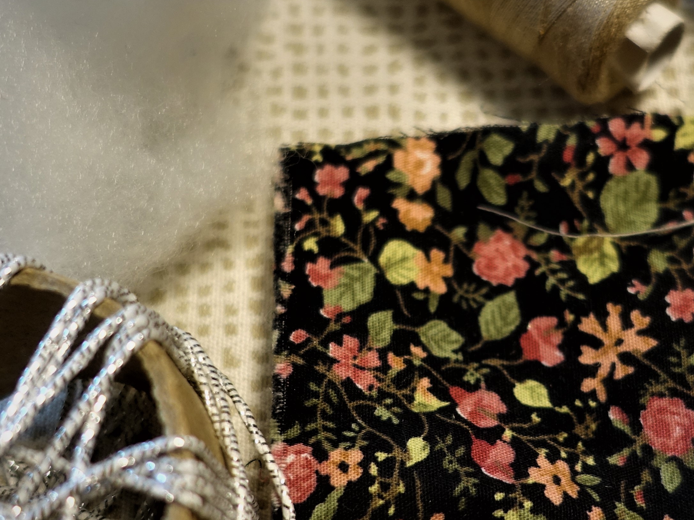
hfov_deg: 33.0
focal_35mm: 58
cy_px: 281
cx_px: 454
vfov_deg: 25.2
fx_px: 1163
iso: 160
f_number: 1.8
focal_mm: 8.8
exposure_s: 1/30
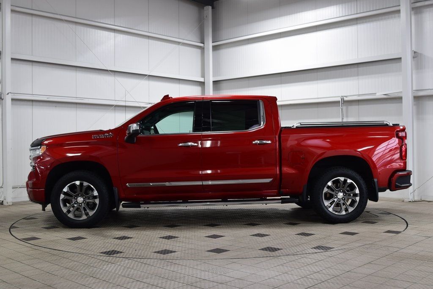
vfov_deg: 31.9
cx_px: 216
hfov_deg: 46.4
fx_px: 505
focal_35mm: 42
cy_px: 144
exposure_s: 1/20
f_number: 6.3
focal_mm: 28
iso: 400
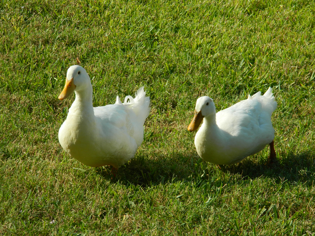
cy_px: 118
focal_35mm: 221
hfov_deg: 9.0
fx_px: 2011
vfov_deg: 6.7
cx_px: 158
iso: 80
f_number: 5.4
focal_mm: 39.7
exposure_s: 1/400
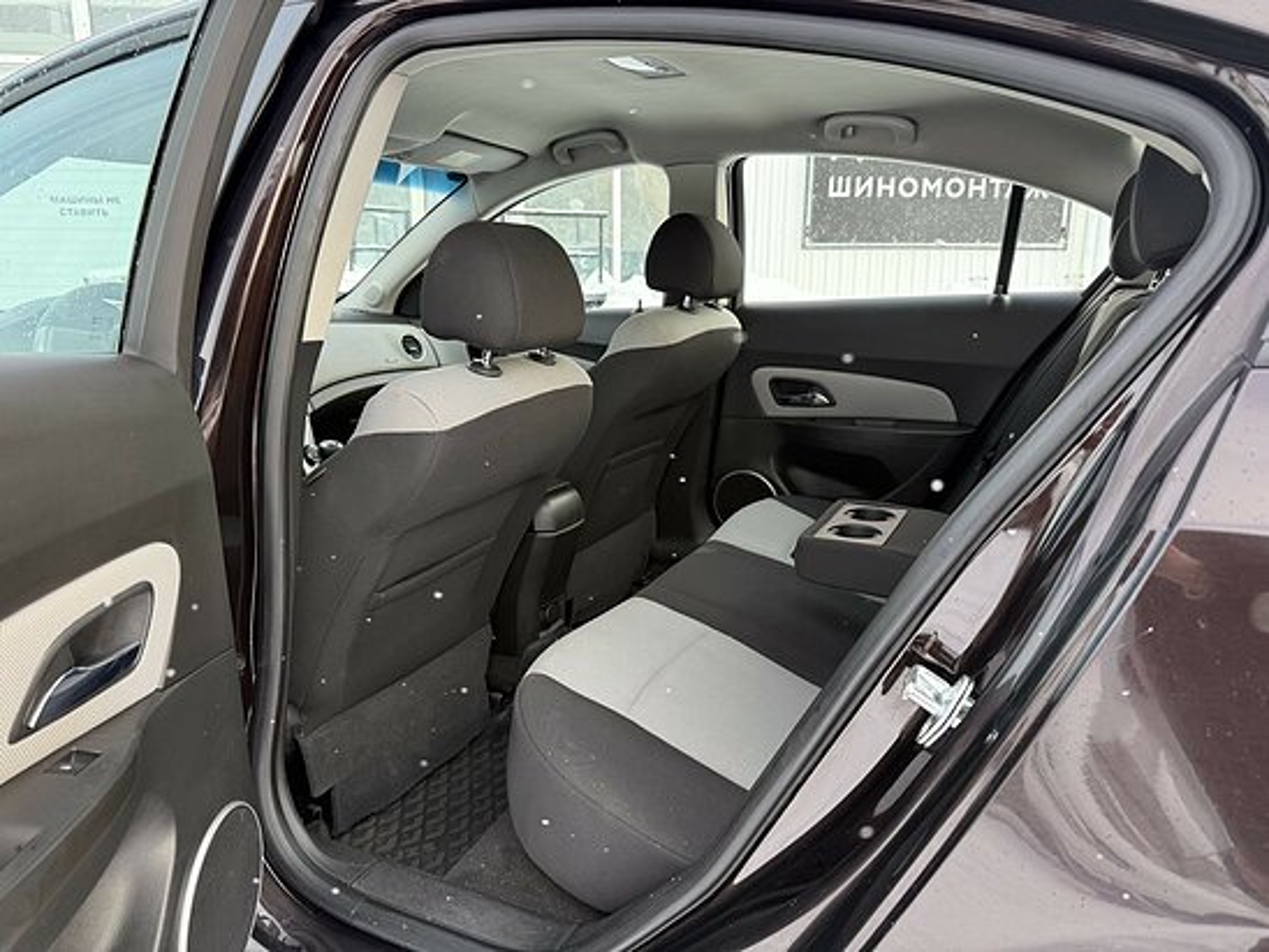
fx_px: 880
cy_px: 476
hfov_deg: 71.6
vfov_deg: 56.8
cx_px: 634
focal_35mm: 24
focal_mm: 6.76
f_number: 1.78
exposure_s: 1/256
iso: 100
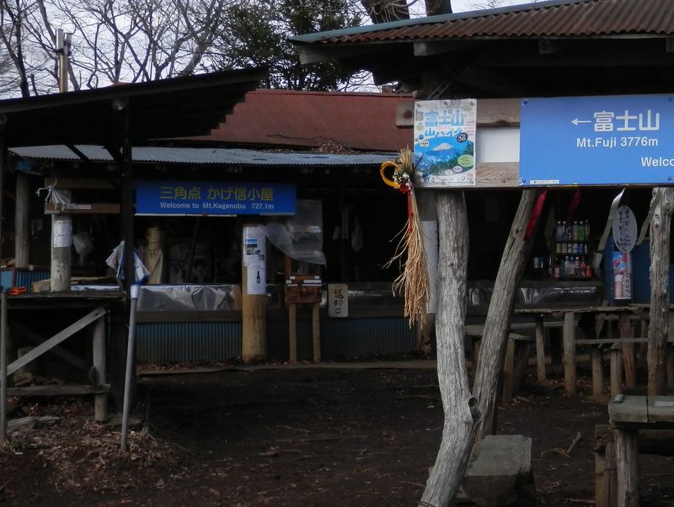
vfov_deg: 32.2
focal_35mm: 45
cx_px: 337
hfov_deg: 42.0
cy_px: 254
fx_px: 877
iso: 80
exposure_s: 1/400
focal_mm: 8
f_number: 3.8
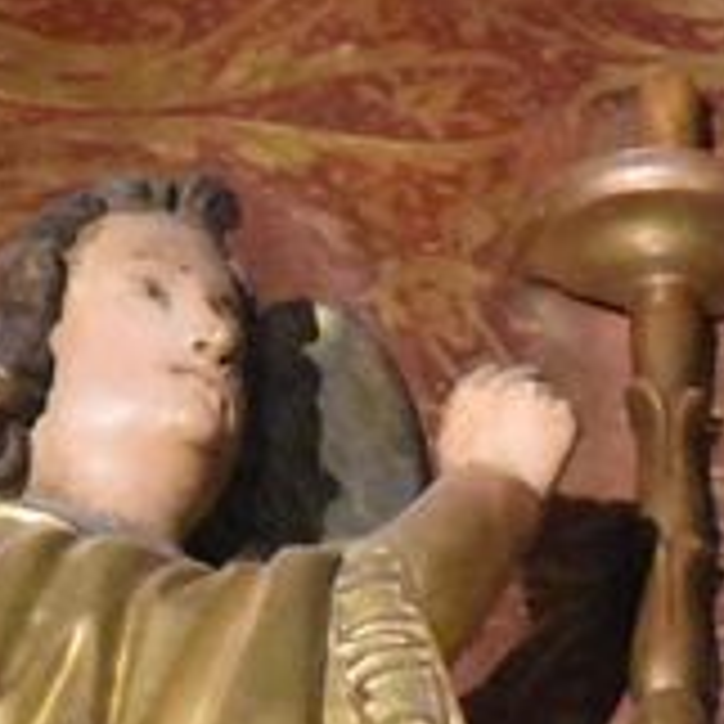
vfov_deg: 2.5
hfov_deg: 2.5
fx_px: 16724
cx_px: 746
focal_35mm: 707
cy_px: 760
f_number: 4.5
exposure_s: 1/125
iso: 11400
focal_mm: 85
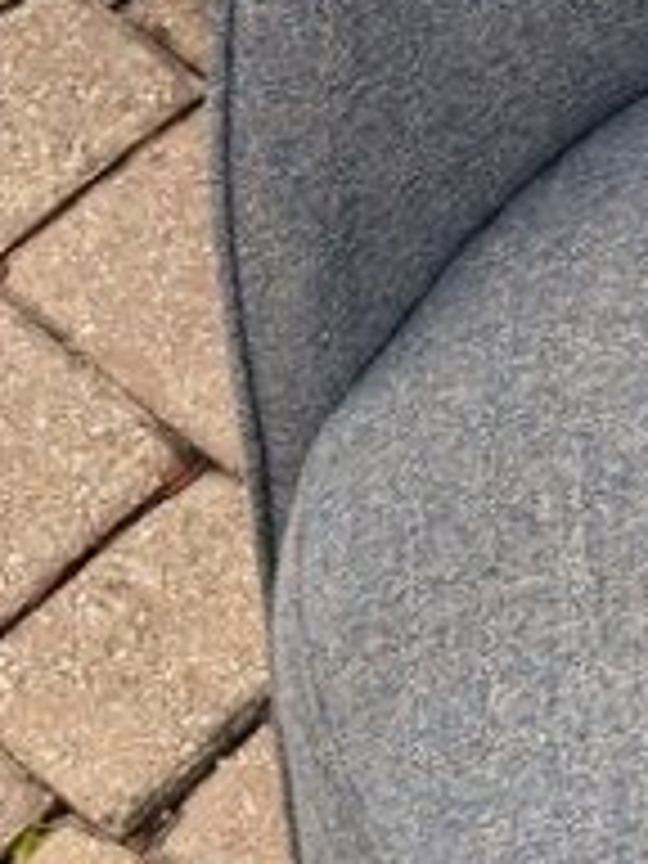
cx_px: 1400
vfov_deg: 14.1
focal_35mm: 128
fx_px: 3195
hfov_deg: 10.4
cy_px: -567
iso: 100
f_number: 1.78
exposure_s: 1/824
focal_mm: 6.76
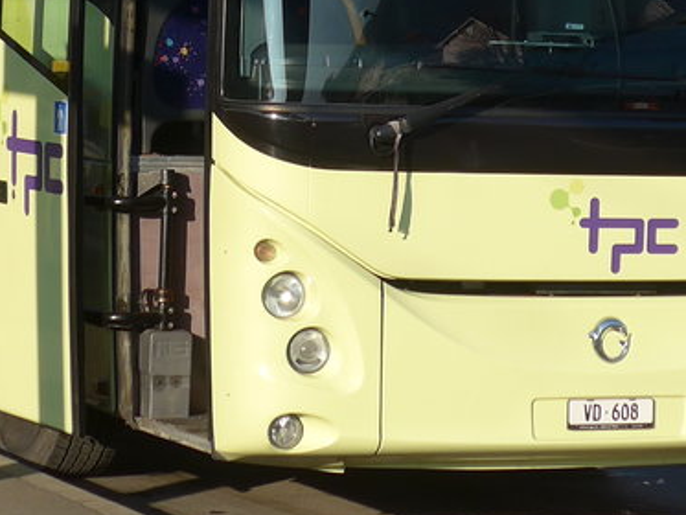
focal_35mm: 177
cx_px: 362
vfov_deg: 8.3
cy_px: -63
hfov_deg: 11.2
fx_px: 3509
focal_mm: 11.3
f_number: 3.4
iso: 80
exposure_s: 1/640
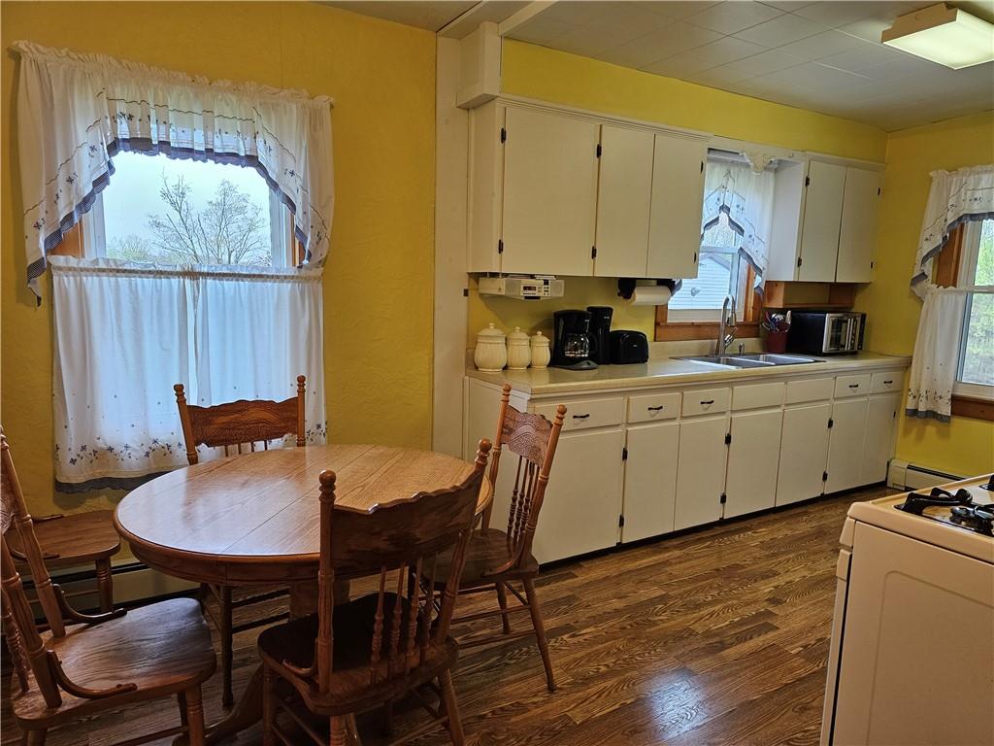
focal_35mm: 23
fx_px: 660
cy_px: 373
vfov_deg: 58.9
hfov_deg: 73.9
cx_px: 497
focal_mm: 6.3
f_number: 1.7
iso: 200
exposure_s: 1/120
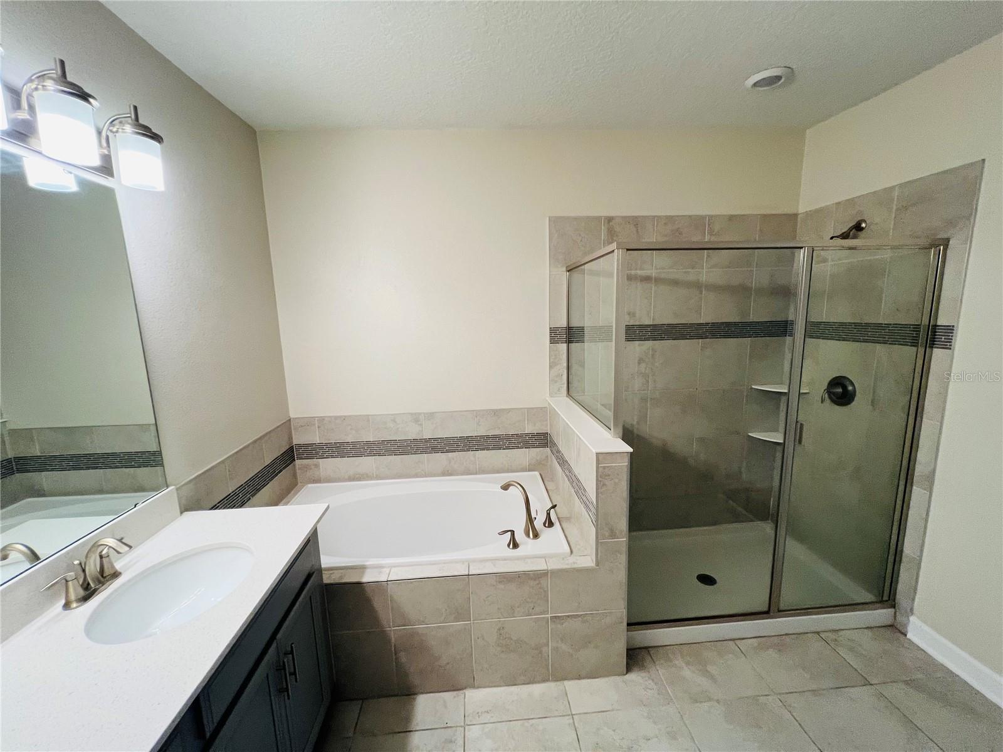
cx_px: 502
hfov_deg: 106.2
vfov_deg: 89.9
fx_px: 377
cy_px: 376
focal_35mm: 13
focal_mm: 1.57
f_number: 1.8
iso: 160
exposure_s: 1/120
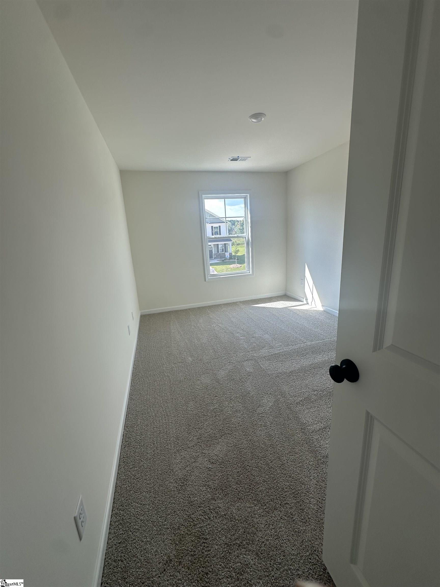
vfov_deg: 102.1
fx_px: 237
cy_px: 294
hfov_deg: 85.7
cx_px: 220
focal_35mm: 14
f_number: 2.2
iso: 40
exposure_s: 1/172
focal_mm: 2.22
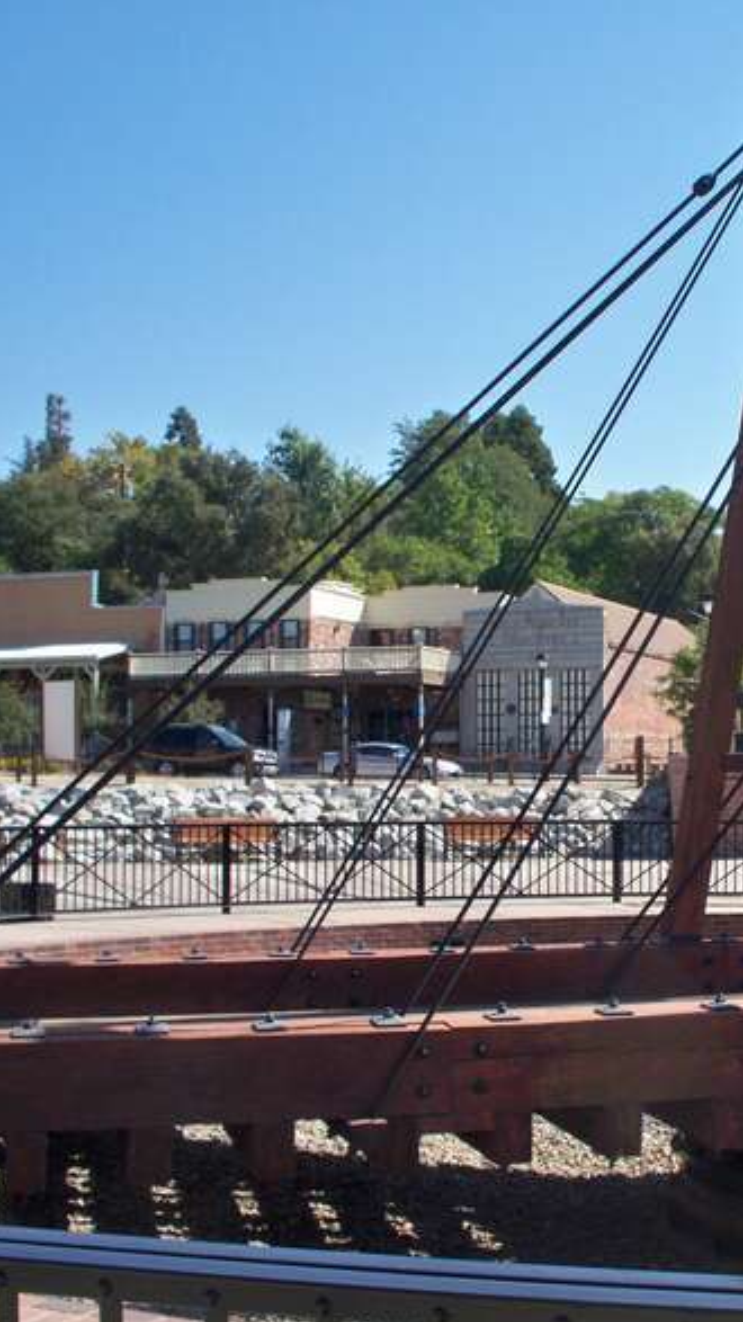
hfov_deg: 22.5
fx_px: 1822
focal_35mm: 52
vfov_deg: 39.9
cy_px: 671
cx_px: 675
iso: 200
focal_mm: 7.54
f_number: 4.8
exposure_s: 1/640
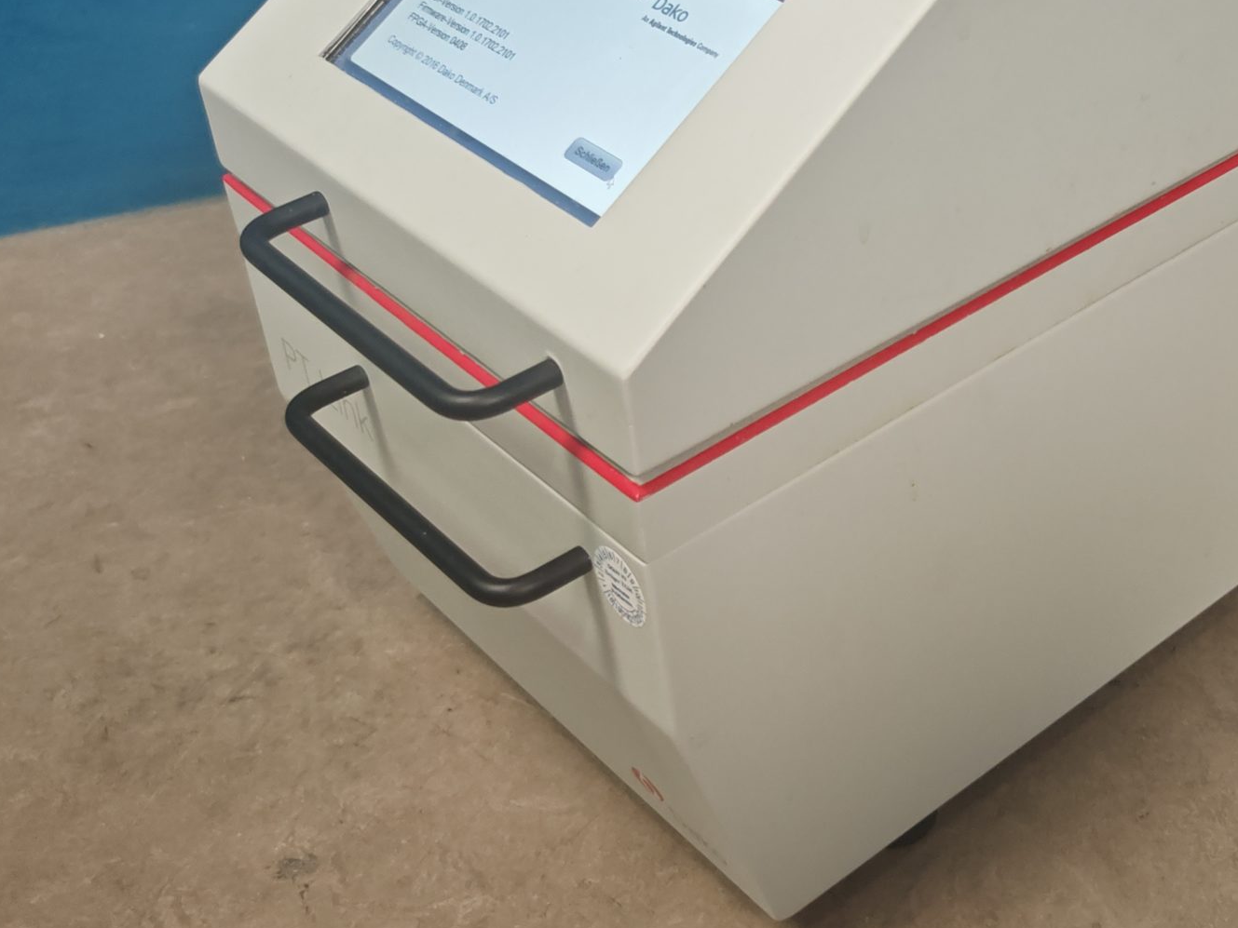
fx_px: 1860
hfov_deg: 35.5
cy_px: 174
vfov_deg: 27.4
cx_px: 1016
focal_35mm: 52
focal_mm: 6.83
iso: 125
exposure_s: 1/50
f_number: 1.4
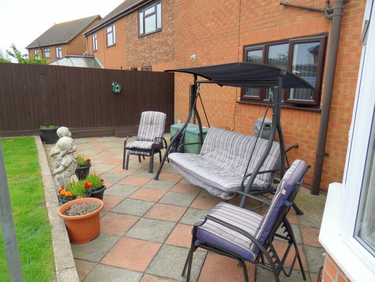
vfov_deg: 56.8
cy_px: 141
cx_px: 188
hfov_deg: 71.6
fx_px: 260
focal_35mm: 24
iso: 80
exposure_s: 1/250
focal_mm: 3.9
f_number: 3.2
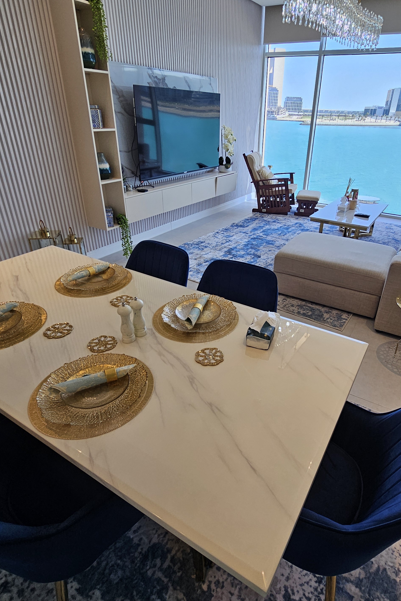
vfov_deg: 86.9
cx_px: 241
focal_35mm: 19
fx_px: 317
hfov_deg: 64.0
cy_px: 294
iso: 50
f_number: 2.2
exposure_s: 1/107
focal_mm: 2.2
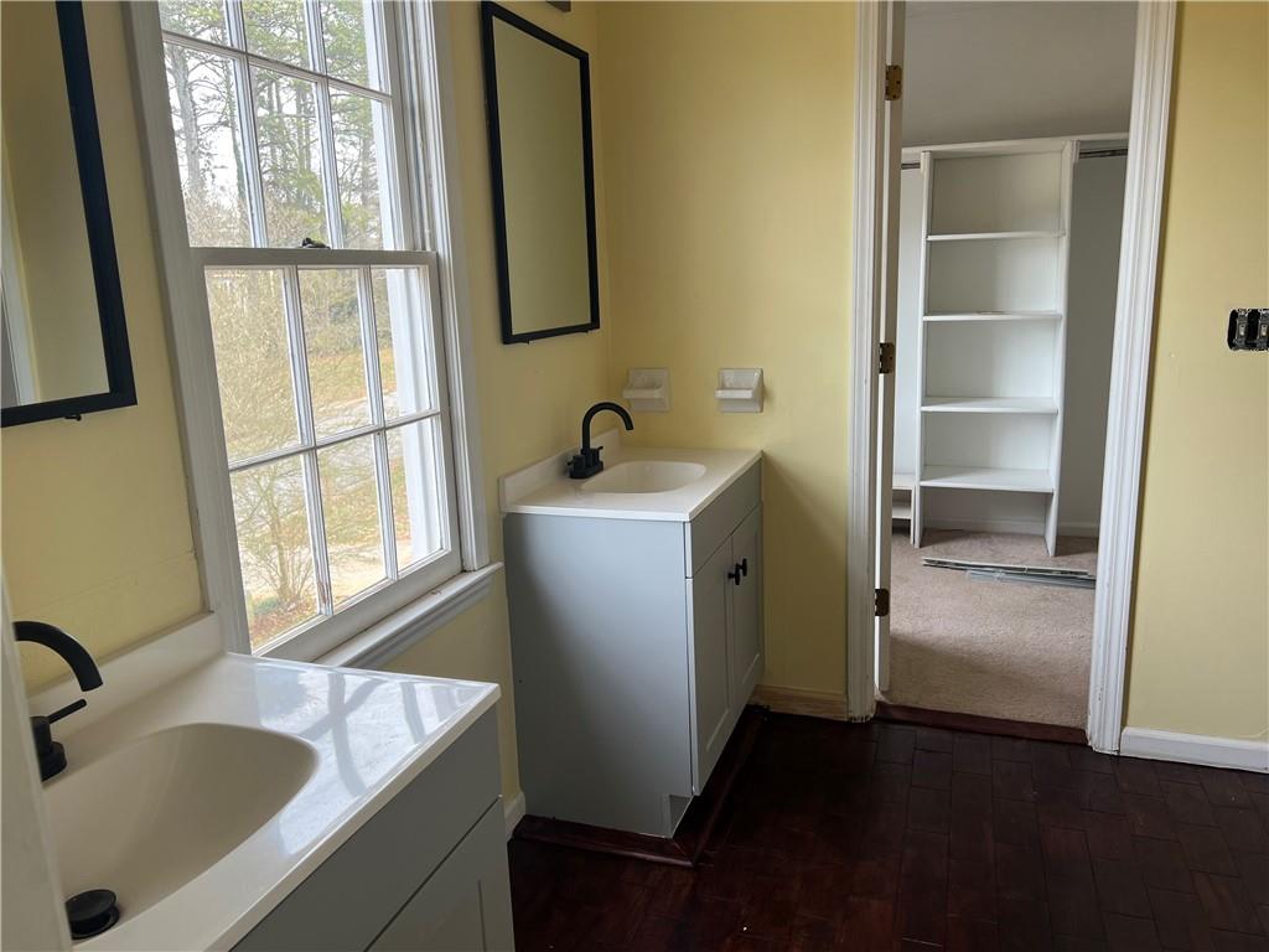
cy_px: 476
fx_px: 953
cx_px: 634
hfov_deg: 67.3
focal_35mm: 26
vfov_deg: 53.1
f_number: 1.5
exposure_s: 1/124
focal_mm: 5.7
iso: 32
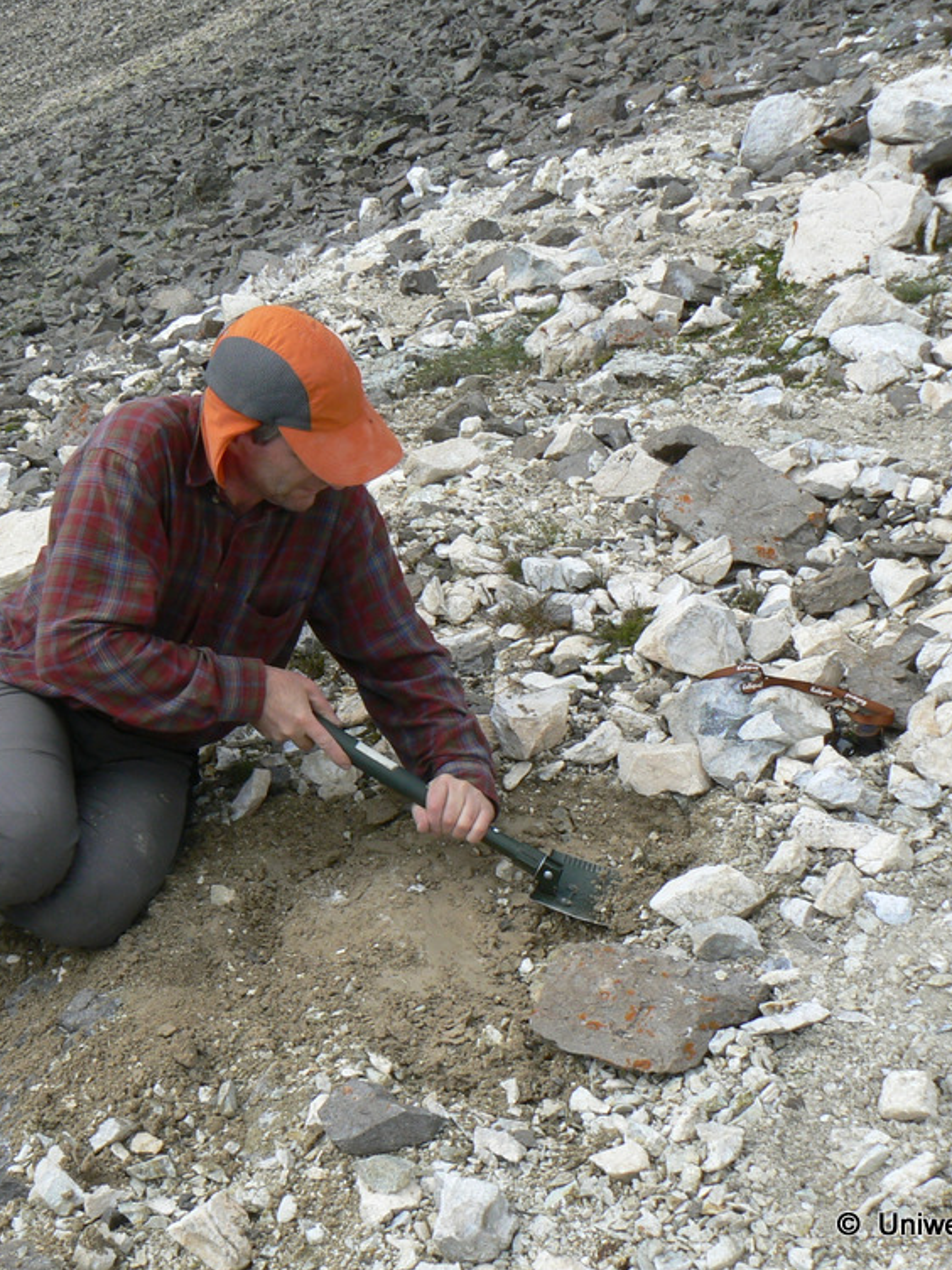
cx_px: 299
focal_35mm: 49
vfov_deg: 38.9
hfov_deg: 29.4
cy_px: 627
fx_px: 1797
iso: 80
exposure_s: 1/500
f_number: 6.3
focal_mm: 6
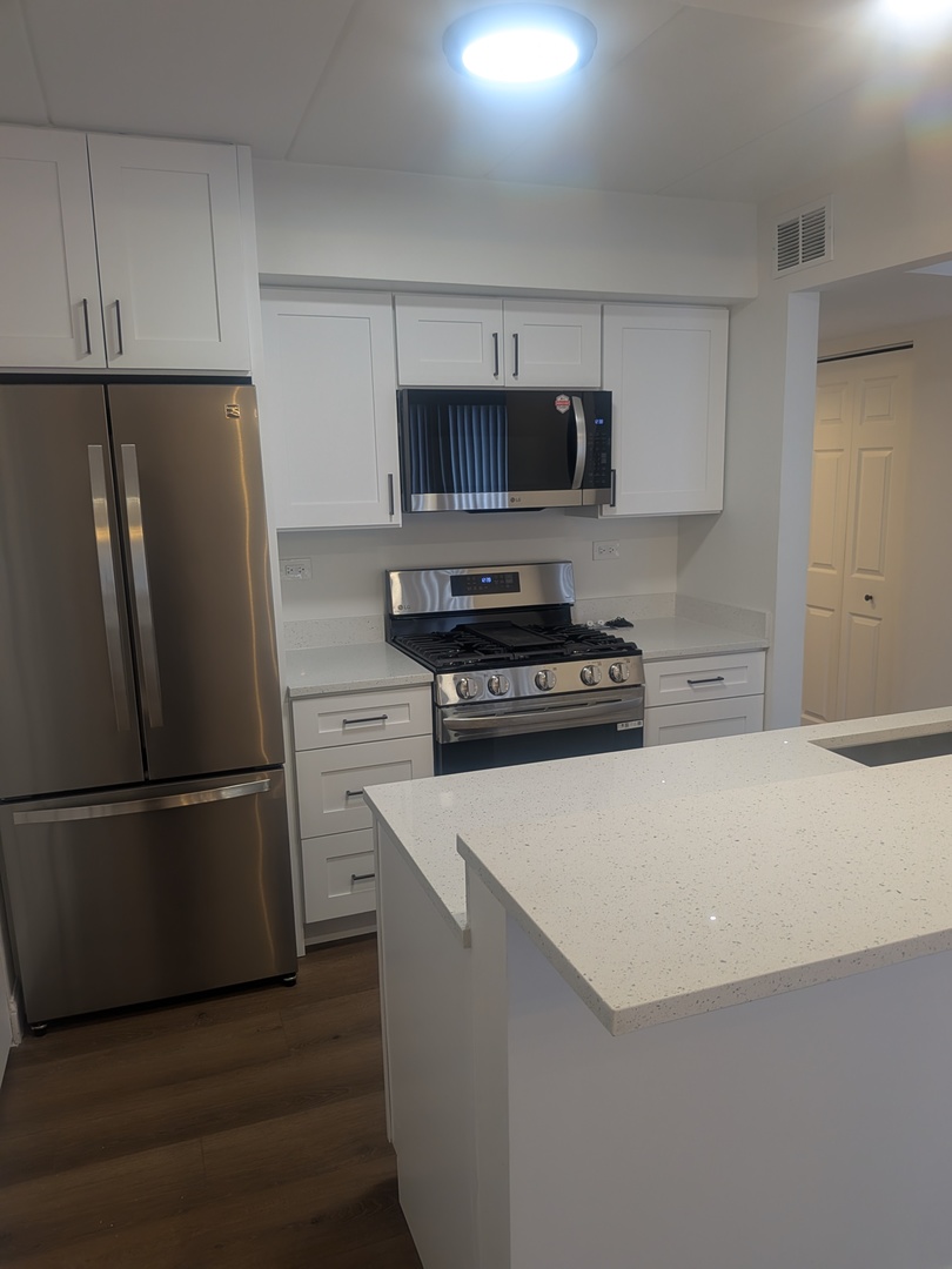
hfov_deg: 56.8
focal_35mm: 24
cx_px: 476
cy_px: 634
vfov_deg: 71.6
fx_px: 880
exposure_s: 1/60
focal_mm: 4.53
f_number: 1.7
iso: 53
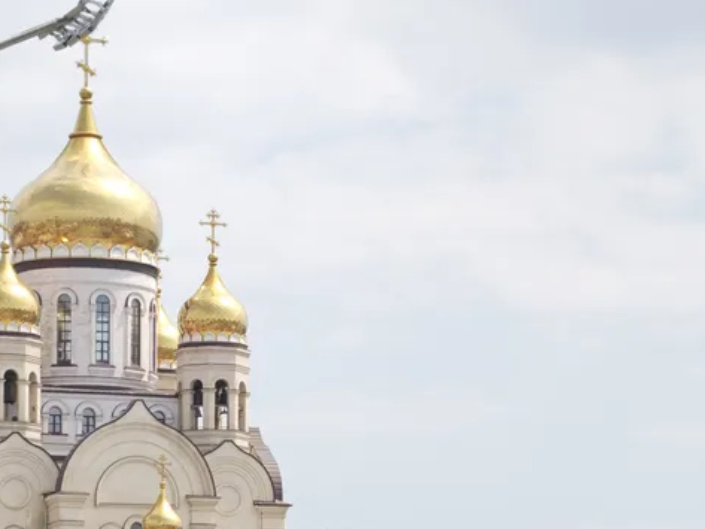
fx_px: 2852
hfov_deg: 14.1
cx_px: 341
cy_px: 514
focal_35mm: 140
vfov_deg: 10.5
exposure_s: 1/1910
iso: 50
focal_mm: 6.55
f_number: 1.62
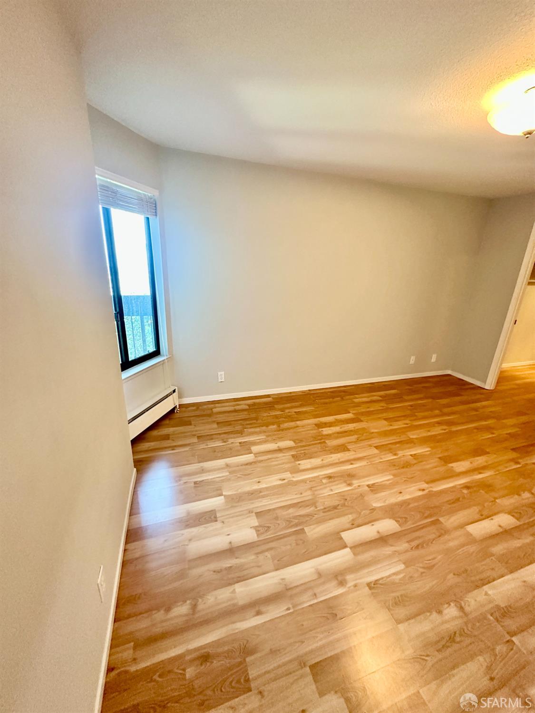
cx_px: 268
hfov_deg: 85.7
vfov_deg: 102.1
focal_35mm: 14
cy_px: 356
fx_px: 288
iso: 400
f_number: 2.2
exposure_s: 1/60
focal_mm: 2.22
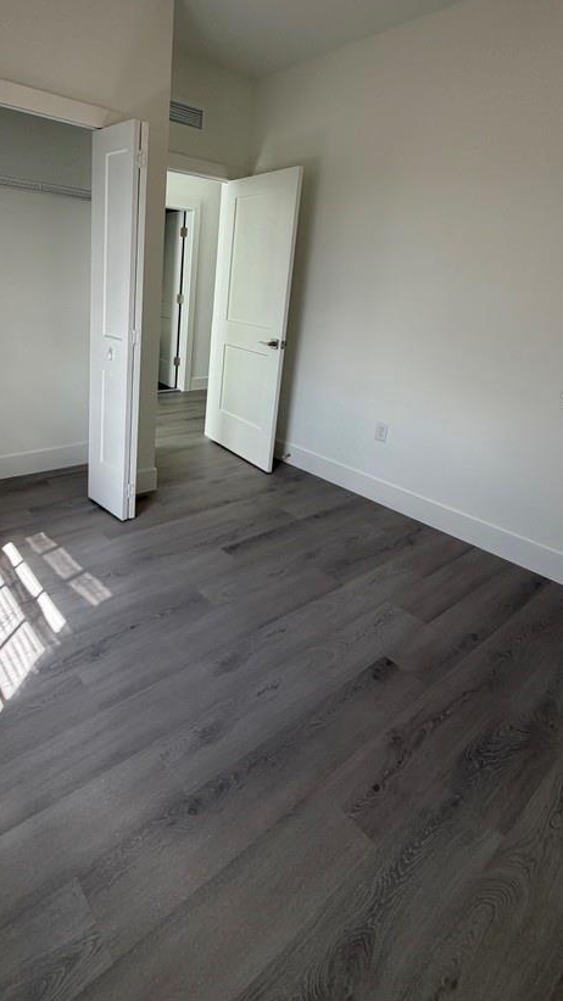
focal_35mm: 19
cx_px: 208
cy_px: 399
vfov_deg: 88.4
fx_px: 505
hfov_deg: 57.5
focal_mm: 2.22
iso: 80
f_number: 2.2
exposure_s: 1/121
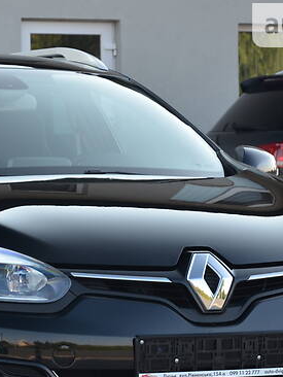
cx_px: 4
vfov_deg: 10.1
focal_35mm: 195
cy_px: 264
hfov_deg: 7.6
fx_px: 2123
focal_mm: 62
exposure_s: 1/125
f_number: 5.6
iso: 400
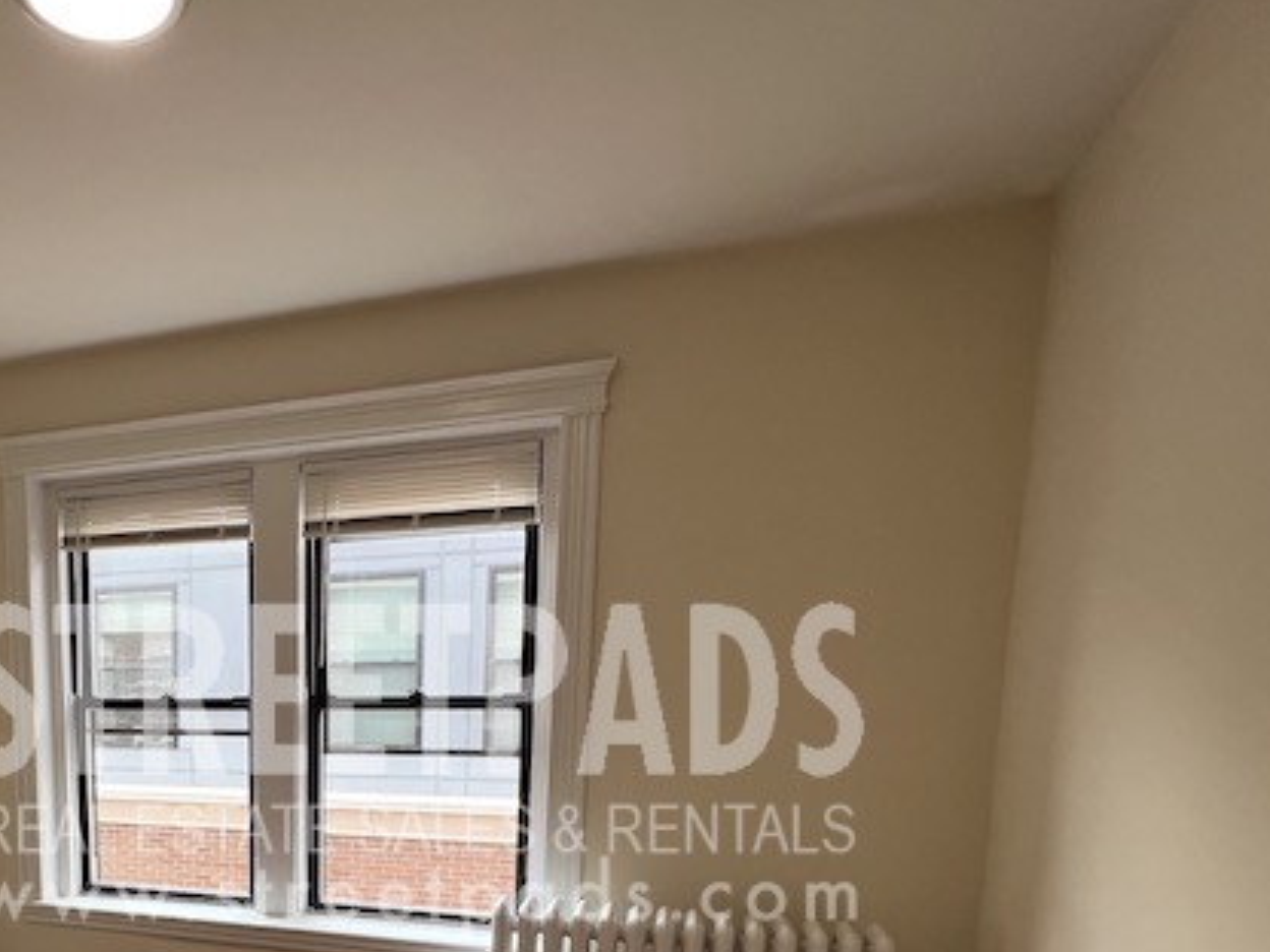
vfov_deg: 49.3
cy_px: 845
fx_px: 917
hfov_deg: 63.7
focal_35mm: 25
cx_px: 266
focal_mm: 1.57
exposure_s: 1/99
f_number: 1.8
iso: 40
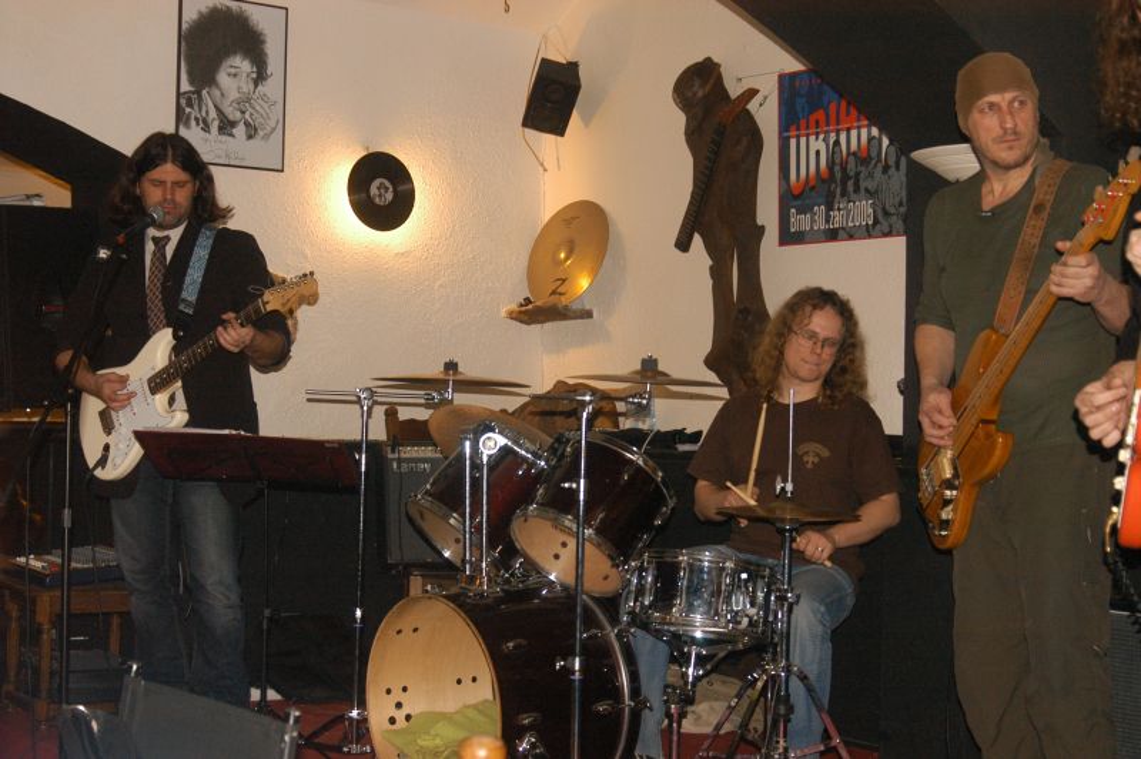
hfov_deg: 37.9
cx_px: 570
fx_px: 1663
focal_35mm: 52
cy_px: 380
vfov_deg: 25.7
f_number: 5
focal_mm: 35
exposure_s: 1/60
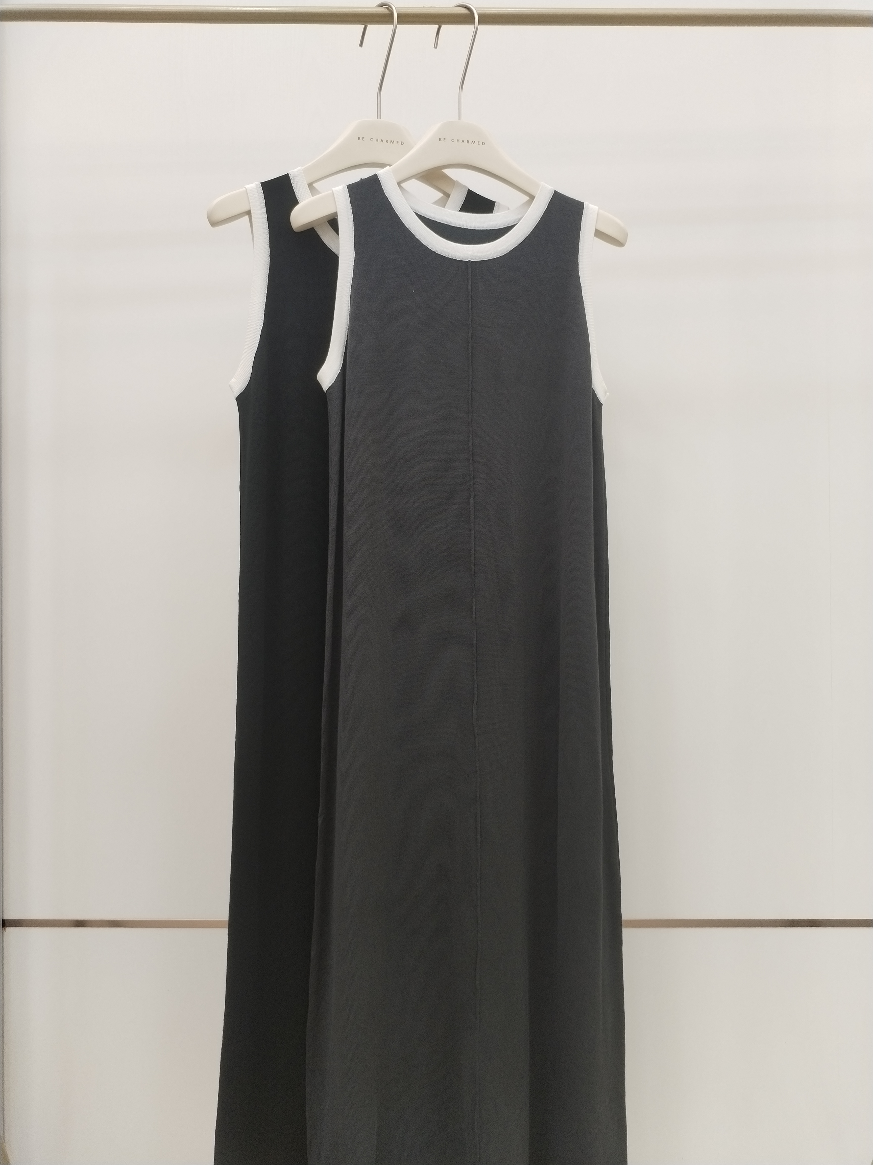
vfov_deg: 61.7
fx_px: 975
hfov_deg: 48.2
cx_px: 436
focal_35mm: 29
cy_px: 582
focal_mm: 4.75
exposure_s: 1/60
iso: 183
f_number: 1.8
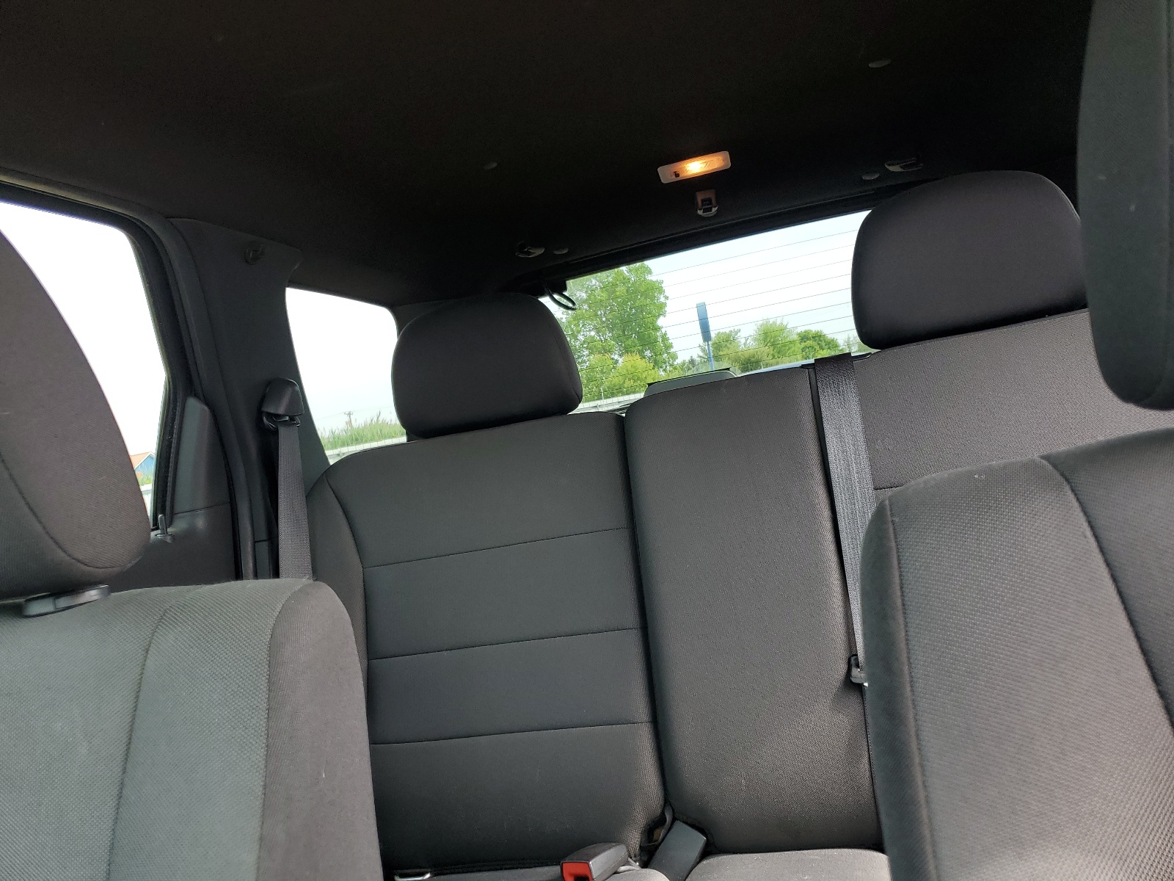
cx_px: 587
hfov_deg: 67.3
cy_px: 440
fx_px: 882
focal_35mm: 26
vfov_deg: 53.1
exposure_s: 1/167
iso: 50
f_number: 1.5
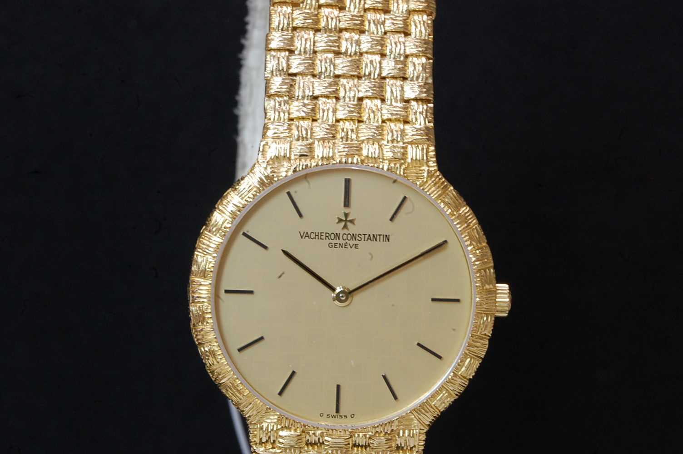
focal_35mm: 135
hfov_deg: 15.2
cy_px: 227
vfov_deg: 10.1
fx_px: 2559
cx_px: 342
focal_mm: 90
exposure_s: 1/6
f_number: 22
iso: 800
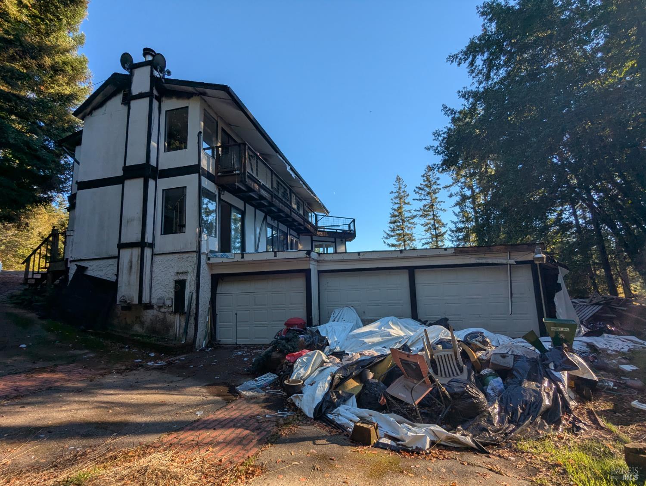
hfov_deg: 94.4
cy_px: 243
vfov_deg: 78.2
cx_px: 323
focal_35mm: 16
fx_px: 299
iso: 51
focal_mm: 2.35
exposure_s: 1/745
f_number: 2.2
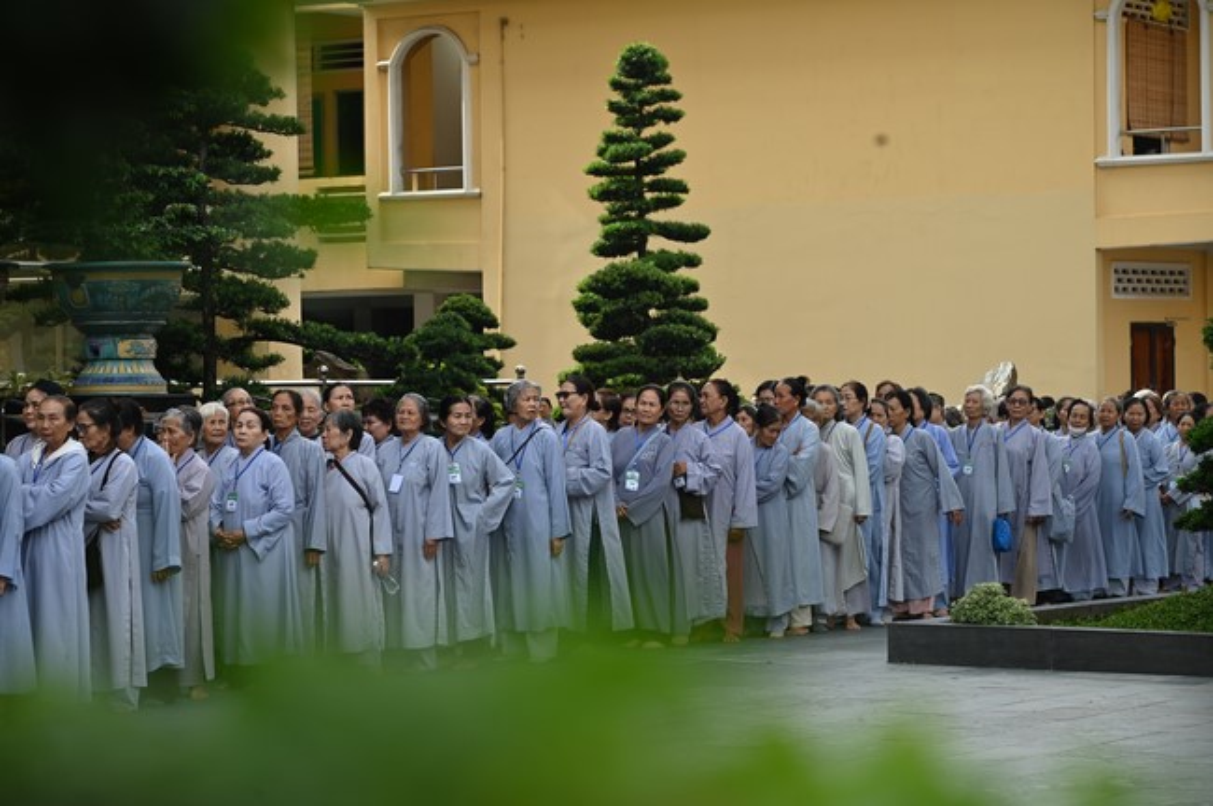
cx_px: 606
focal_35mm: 105
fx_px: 3534
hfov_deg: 19.5
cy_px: 403
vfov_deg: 13.0
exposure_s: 1/250
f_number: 5.6
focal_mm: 105
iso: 180
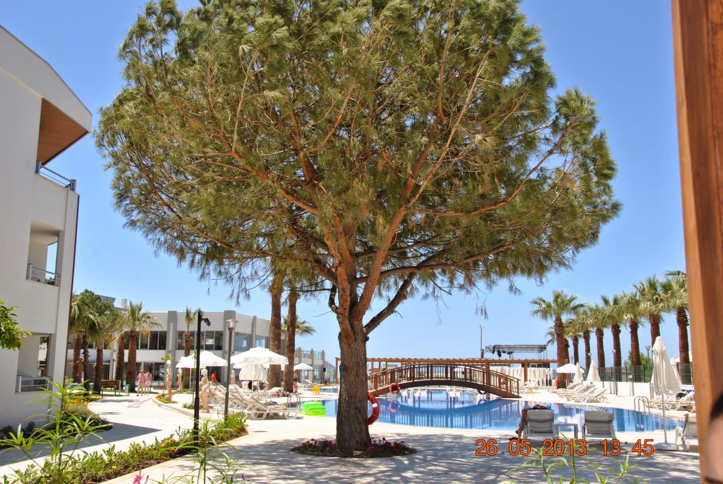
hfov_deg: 53.1
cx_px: 362
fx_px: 724
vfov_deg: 37.0
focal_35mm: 36
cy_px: 242
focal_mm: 24
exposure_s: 1/200
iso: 100
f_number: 9
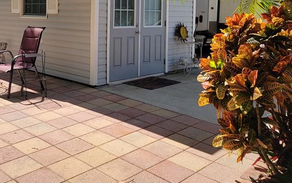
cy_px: 23
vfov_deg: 29.5
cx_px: 93
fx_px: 334
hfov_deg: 46.3
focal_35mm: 42
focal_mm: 6.7
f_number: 1.8
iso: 16
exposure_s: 1/750
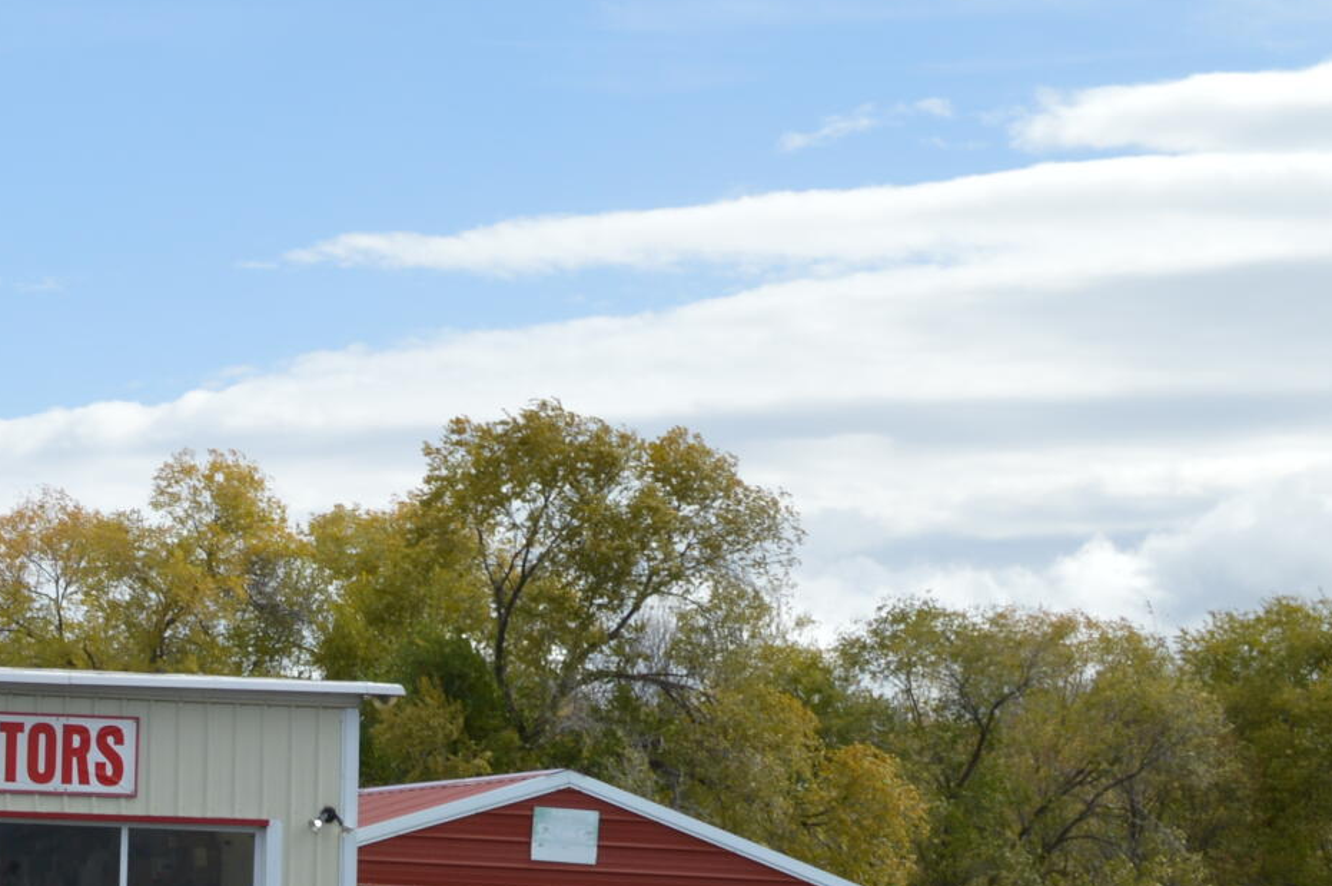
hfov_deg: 16.5
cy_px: 982
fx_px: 4288
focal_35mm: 116
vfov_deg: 11.6
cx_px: -474
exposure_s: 1/250
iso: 100
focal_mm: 24
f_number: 7.1
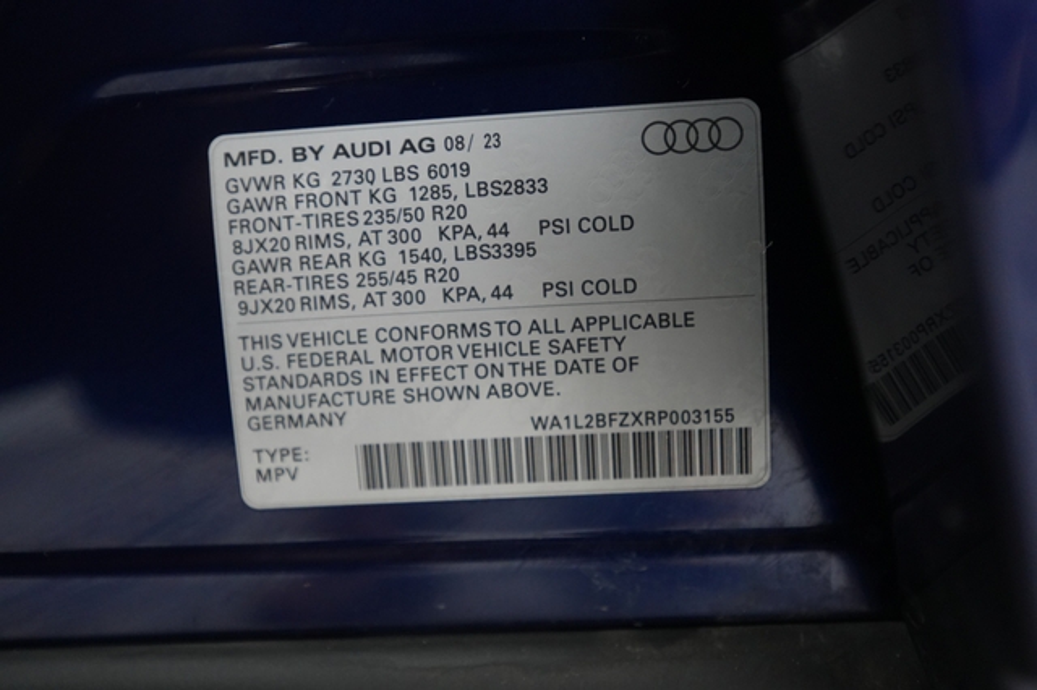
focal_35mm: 28
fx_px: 806
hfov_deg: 65.5
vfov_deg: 46.4
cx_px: 518
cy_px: 345
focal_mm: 28
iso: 4000
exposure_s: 1/60
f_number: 2.8
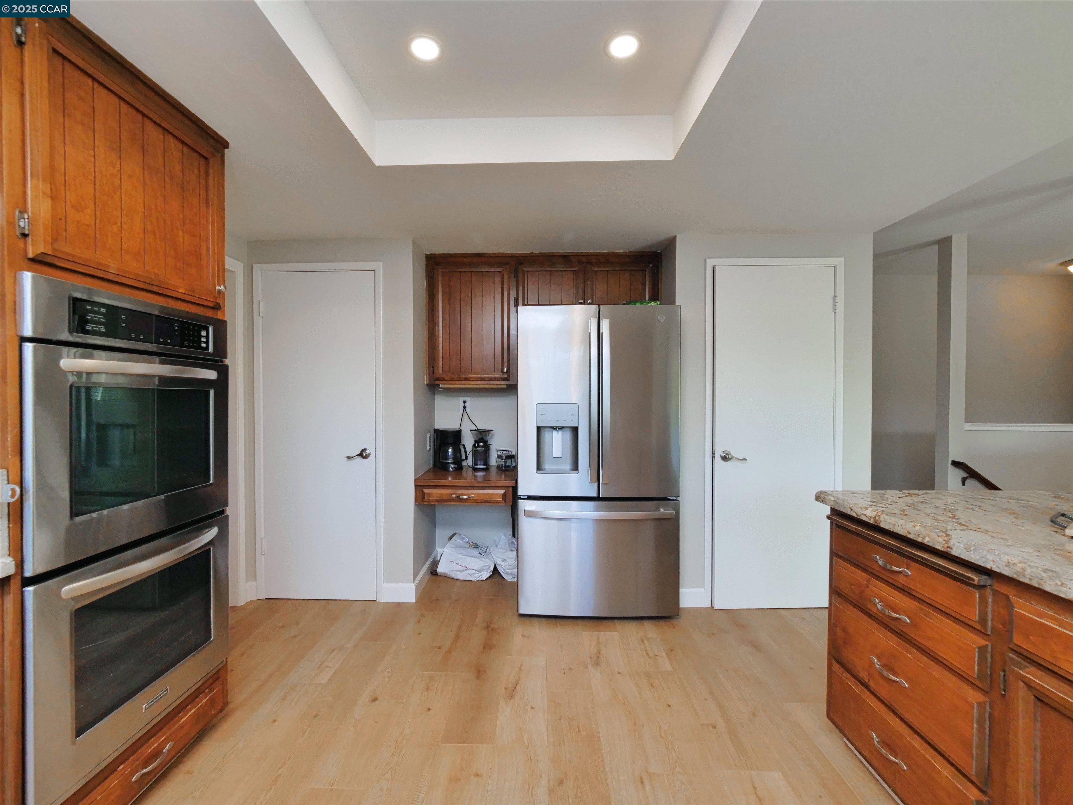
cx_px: 536
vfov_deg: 85.7
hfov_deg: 102.1
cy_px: 402
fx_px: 434
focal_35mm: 14
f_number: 6.3
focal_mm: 7
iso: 800
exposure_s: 1/160
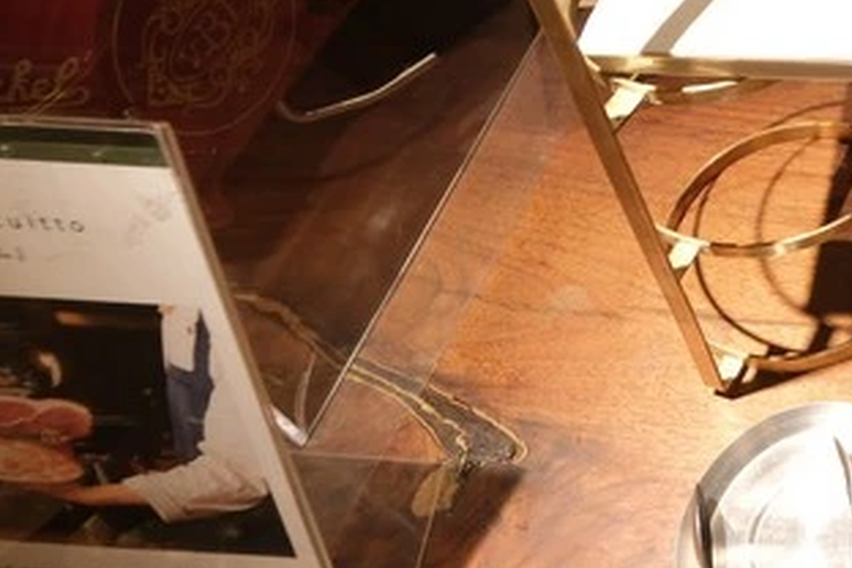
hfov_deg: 35.8
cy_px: -23
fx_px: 970
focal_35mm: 41
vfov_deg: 30.0
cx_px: 1046
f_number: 4
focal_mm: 10.5
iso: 1250
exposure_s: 1/60
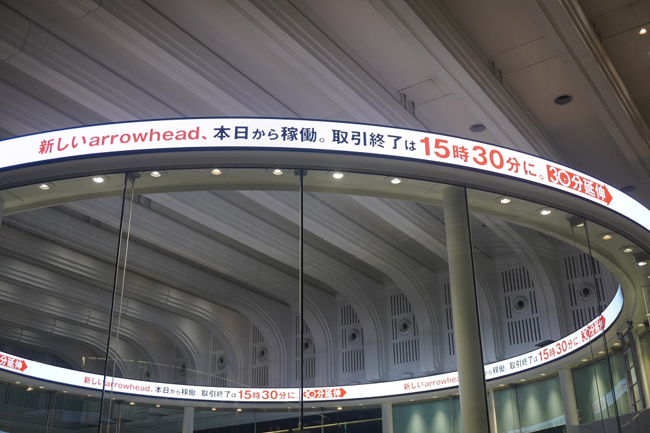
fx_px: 731
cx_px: 325
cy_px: 216
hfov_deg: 47.9
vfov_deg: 33.0
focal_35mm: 40
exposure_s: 1/160
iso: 1000
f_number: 4.5
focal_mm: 27
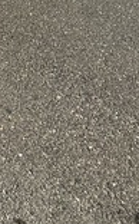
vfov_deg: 18.4
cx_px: -146
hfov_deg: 11.8
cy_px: -128
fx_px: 596
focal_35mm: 98
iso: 80
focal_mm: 6.86
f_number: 1.78
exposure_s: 1/2660
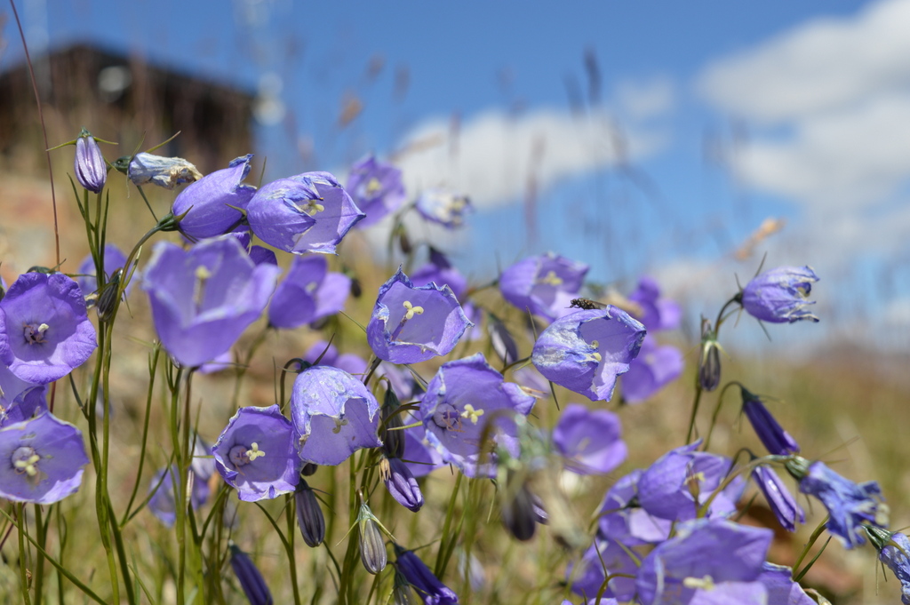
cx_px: 455
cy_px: 302
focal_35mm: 48
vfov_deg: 28.0
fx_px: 1212
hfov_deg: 41.1
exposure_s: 1/400
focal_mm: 32
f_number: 8
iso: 100
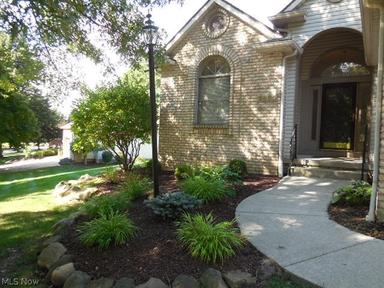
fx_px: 277
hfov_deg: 69.4
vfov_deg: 54.9
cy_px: 144
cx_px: 192
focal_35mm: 25
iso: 125
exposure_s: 1/160
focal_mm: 4.5
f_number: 3.1
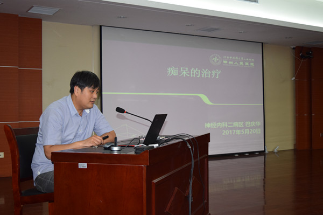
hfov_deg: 42.4
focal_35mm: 46
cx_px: 162
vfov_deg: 28.9
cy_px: 108
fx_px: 417
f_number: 4.5
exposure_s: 1/80
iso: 800
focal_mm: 31
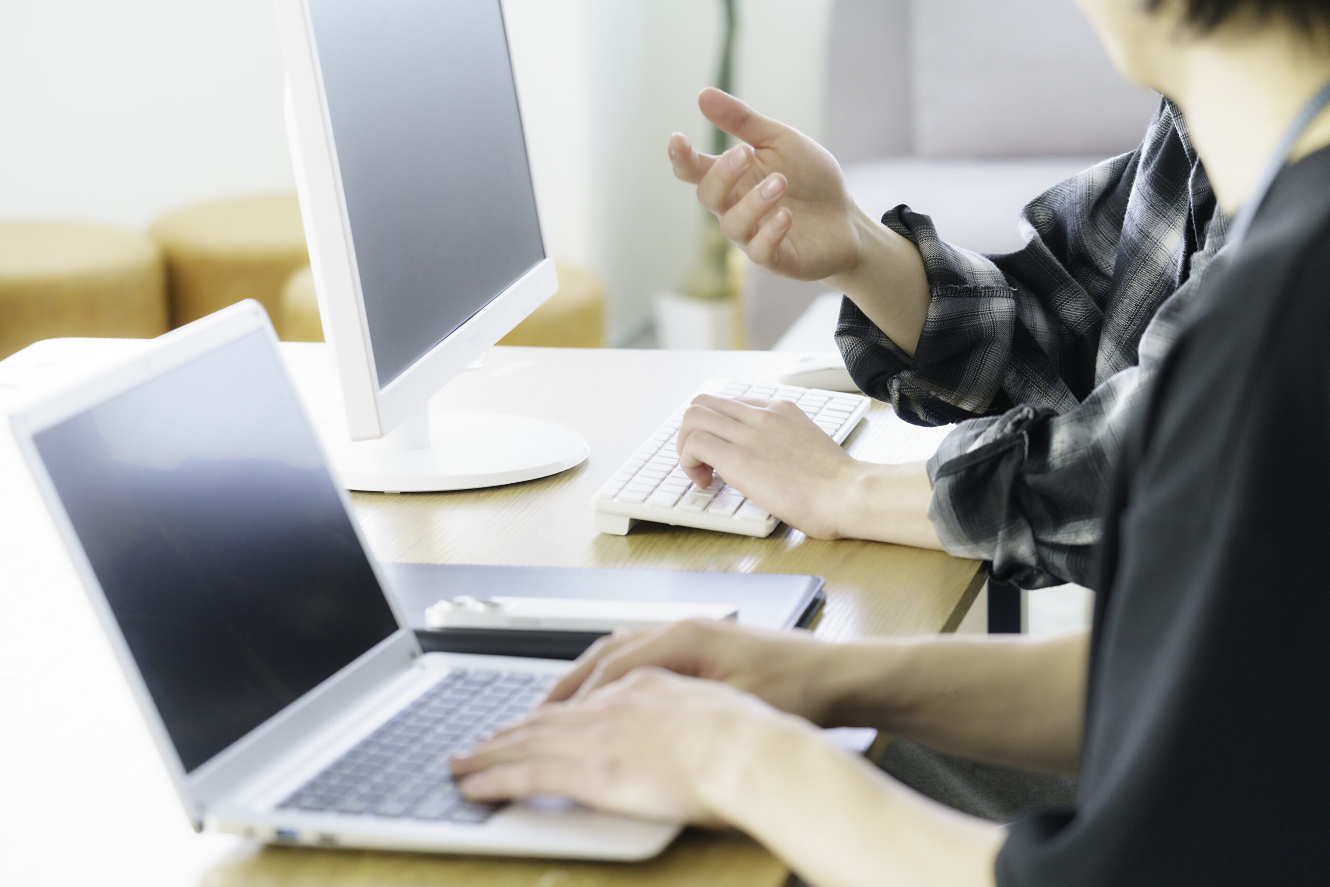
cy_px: 444
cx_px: 665
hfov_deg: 17.5
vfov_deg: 11.7
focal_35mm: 117
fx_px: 4322
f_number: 5
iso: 1600
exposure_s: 1/125
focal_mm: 117
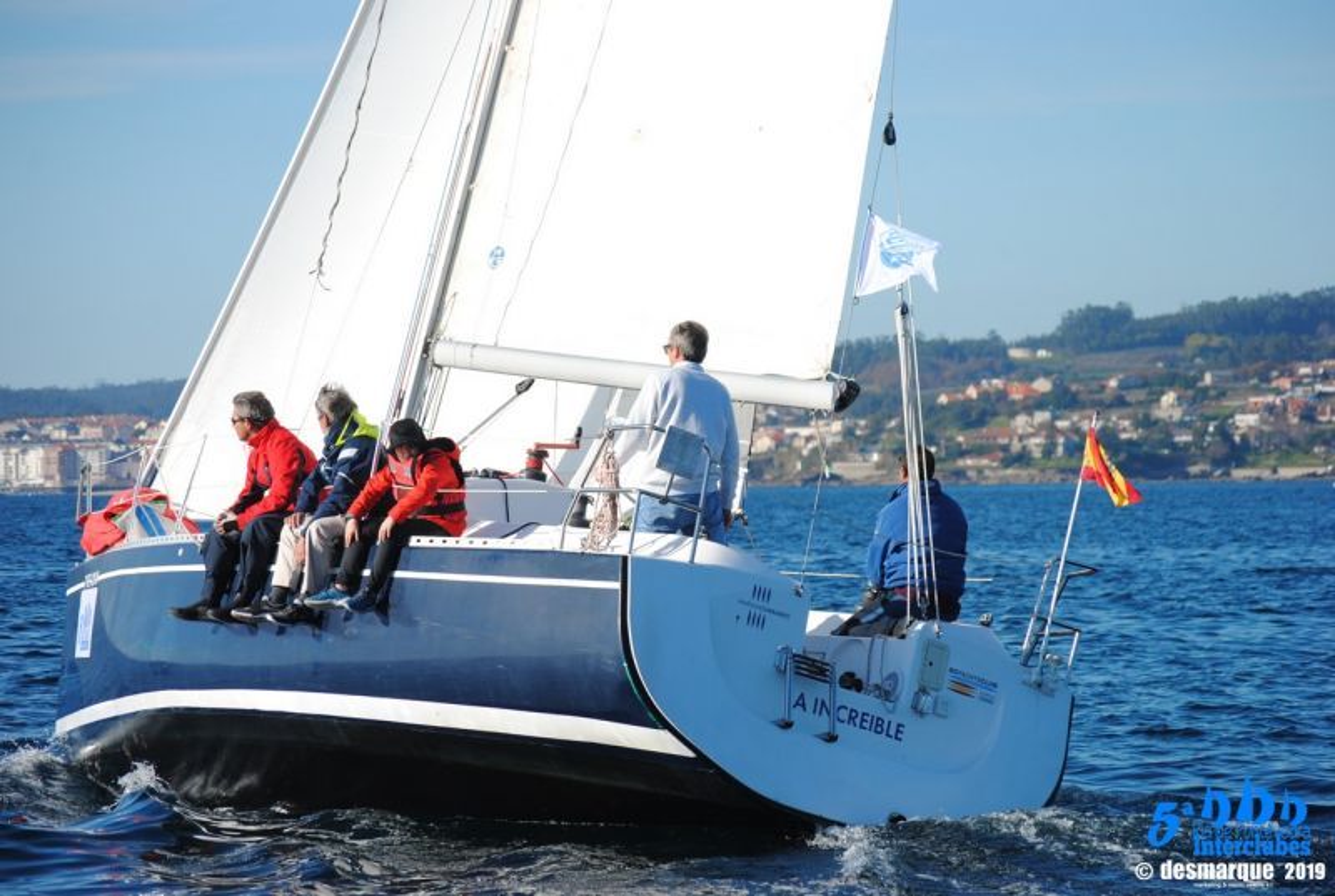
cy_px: 448
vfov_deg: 9.4
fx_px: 5462
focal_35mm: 147
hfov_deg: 13.9
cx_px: 668
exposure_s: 1/500
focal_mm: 98
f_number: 5.6
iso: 100
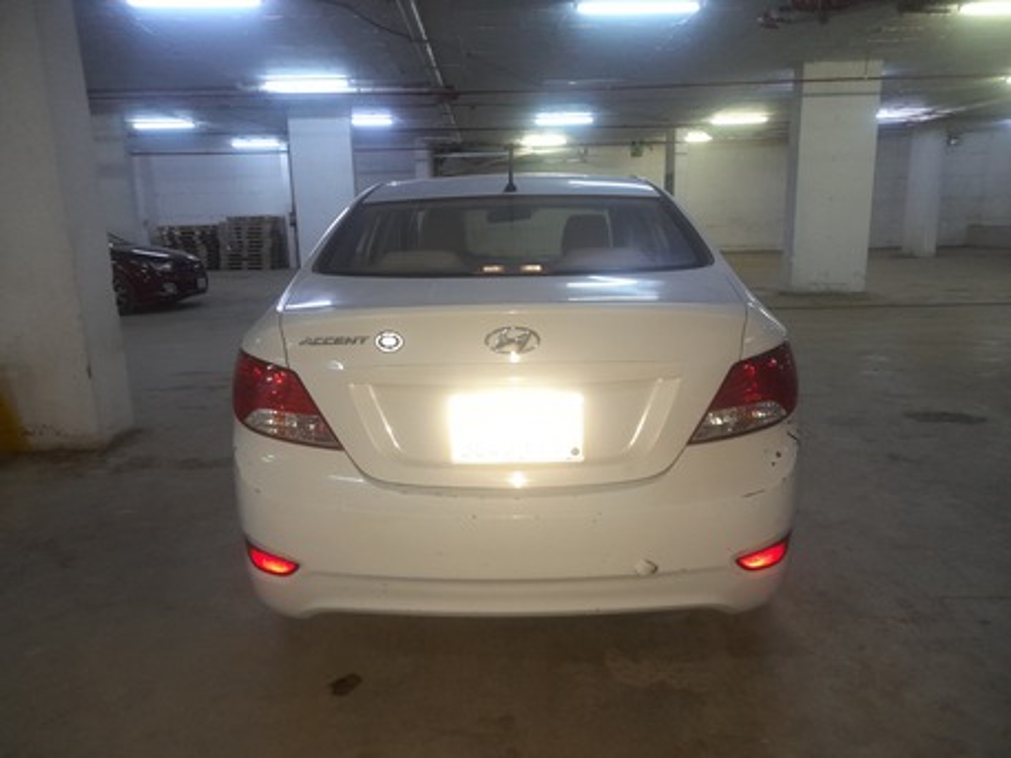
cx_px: 506
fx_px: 730
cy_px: 379
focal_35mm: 25
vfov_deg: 54.9
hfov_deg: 69.4
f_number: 2
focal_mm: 4.6
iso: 320
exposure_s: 1/30
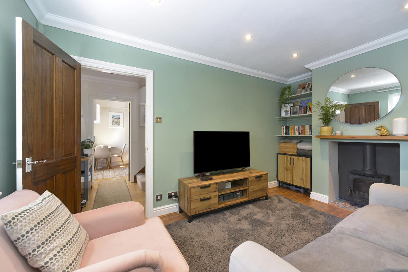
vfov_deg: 81.2
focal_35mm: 14
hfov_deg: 104.2
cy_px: 136
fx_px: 159
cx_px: 204
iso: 400
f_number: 7.1
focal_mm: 14
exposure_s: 1/20
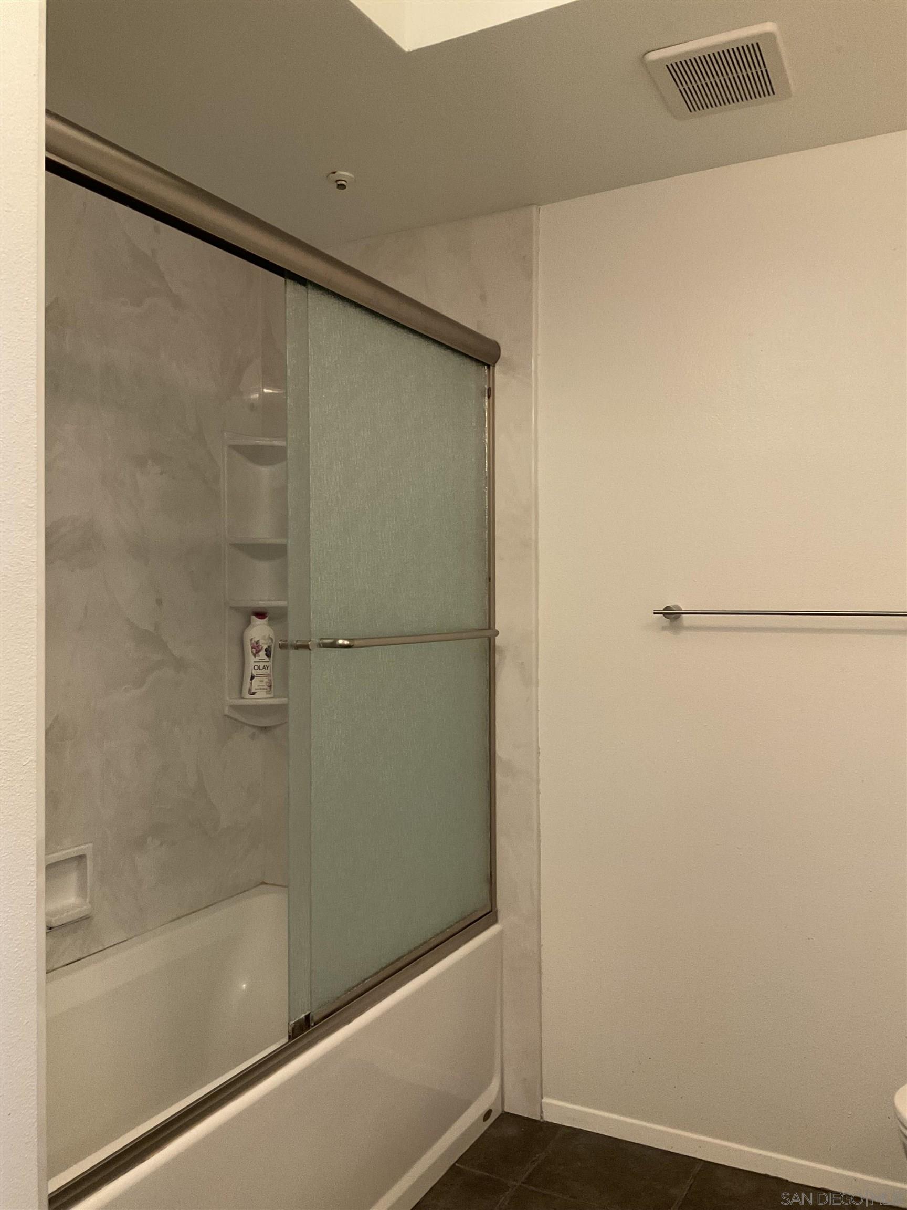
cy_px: 605
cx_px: 454
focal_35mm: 29
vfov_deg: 61.7
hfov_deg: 48.2
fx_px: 1013
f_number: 1.8
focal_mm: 3
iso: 200
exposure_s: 1/60
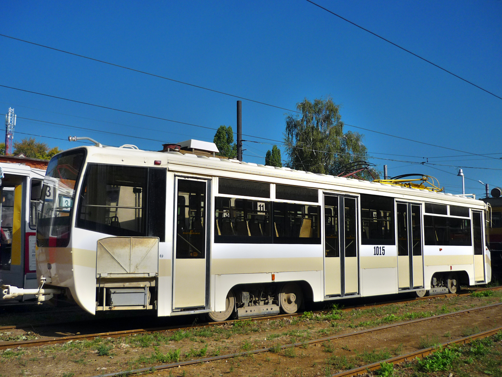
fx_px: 479
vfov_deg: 42.9
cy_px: 188
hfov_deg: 55.4
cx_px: 251
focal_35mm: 33
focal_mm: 5.5
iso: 100
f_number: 8
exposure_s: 1/320
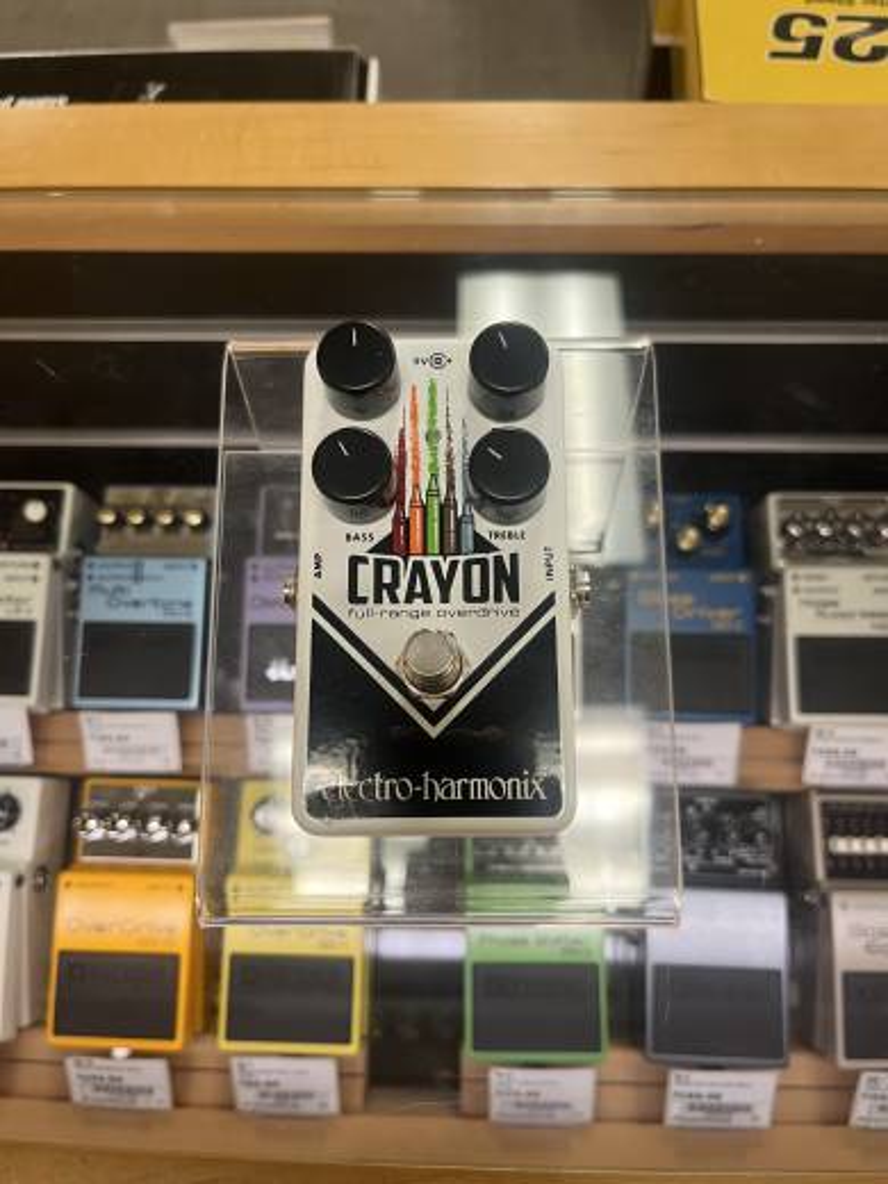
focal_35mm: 26
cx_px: 444
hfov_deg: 53.1
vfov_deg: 67.3
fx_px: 889
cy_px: 592
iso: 100
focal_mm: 5.1
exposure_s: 1/60
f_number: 1.6
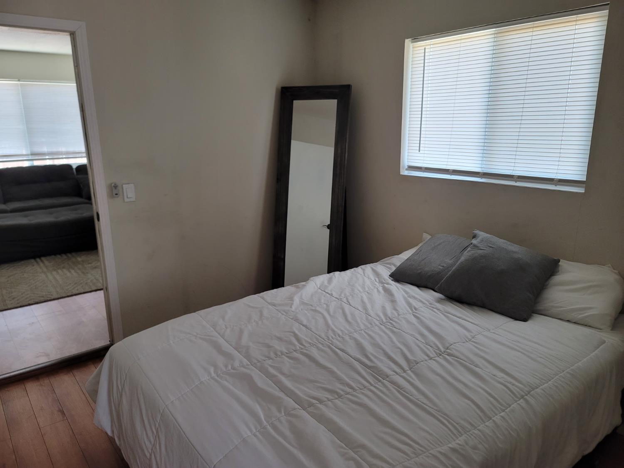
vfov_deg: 54.9
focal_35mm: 25
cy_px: 234
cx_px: 312
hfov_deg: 69.4
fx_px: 451
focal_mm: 7
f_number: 1.8
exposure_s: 1/120
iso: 320
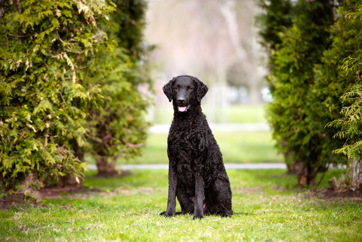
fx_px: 2012
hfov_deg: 10.3
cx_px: 181
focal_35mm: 200
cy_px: 121
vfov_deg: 6.9
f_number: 3.5
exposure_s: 1/500
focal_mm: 200
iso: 320
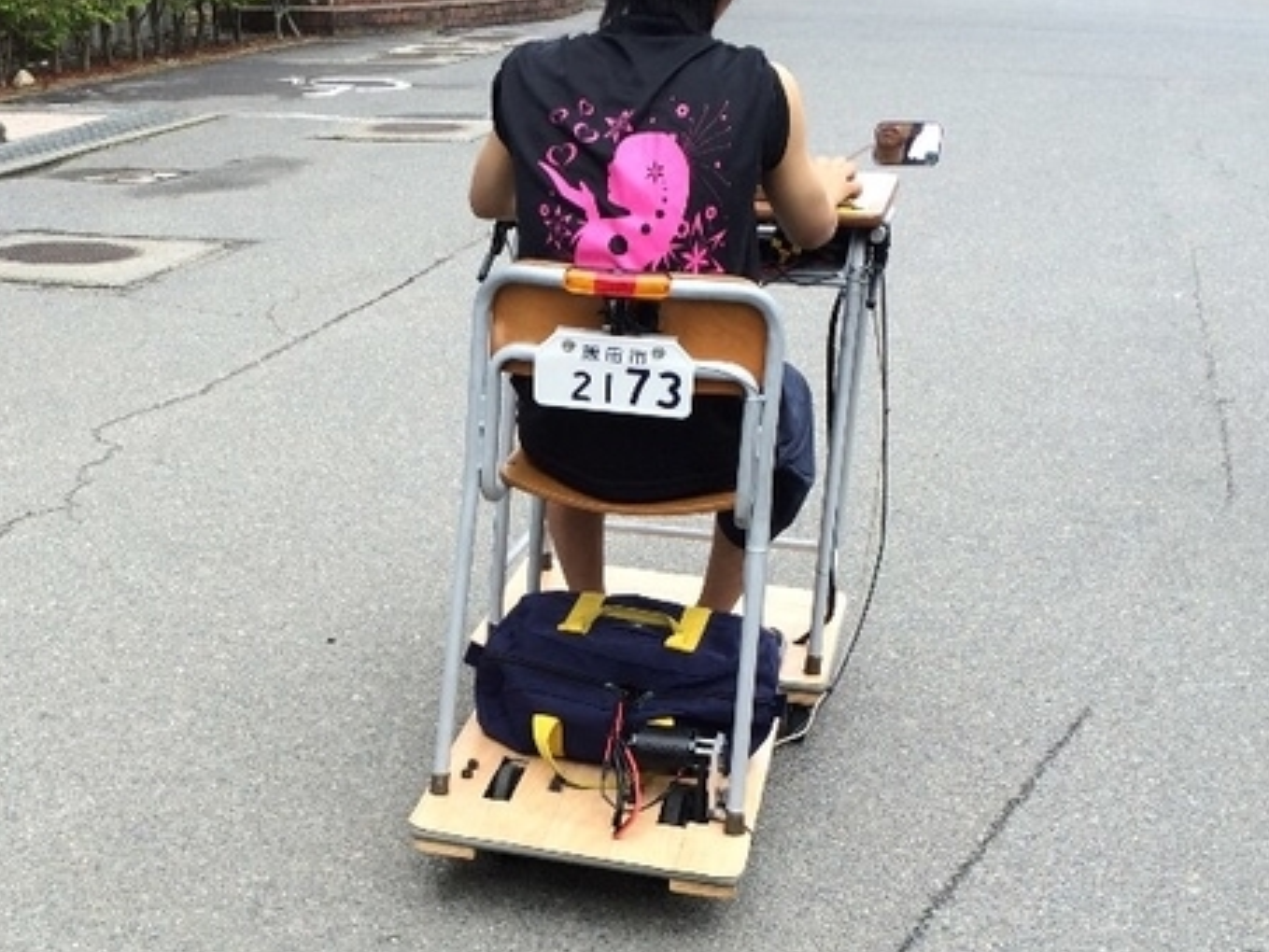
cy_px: 728
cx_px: 429
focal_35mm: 53
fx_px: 1943
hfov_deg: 35.8
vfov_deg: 27.1
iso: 32
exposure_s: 1/219
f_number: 2.2
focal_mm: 4.12
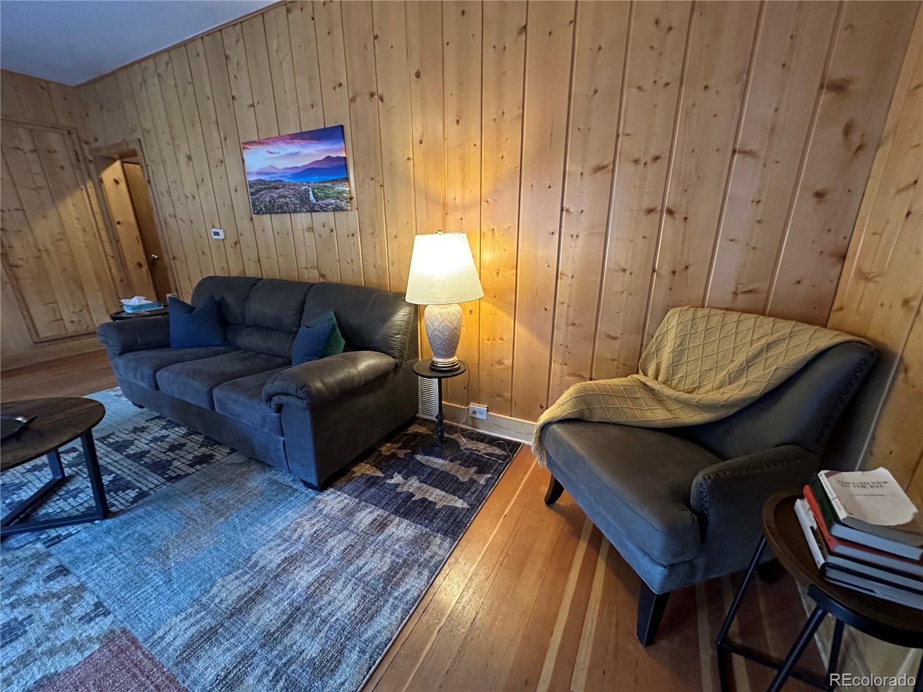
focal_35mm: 14
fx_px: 373
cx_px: 462
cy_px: 346
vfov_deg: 85.7
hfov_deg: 102.1
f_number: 2.2
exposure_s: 1/60
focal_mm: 2.22
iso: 640
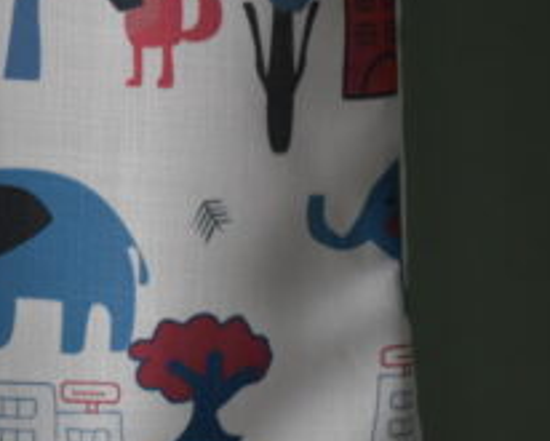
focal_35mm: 377
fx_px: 6140
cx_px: -83
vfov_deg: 4.1
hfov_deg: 5.1
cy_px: 259
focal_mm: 92
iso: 1600
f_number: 4.8
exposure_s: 1/250
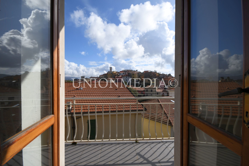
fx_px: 104
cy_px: 83
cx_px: 124
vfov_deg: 77.3
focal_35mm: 15
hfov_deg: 100.4
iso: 125
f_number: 8
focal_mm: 10
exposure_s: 1/500
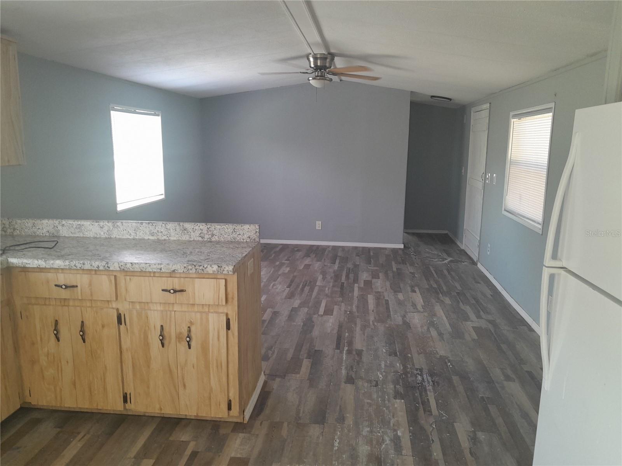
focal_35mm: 27
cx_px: 311
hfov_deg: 65.3
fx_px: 485
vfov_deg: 51.4
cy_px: 233
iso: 125
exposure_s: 1/60
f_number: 1.8
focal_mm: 4
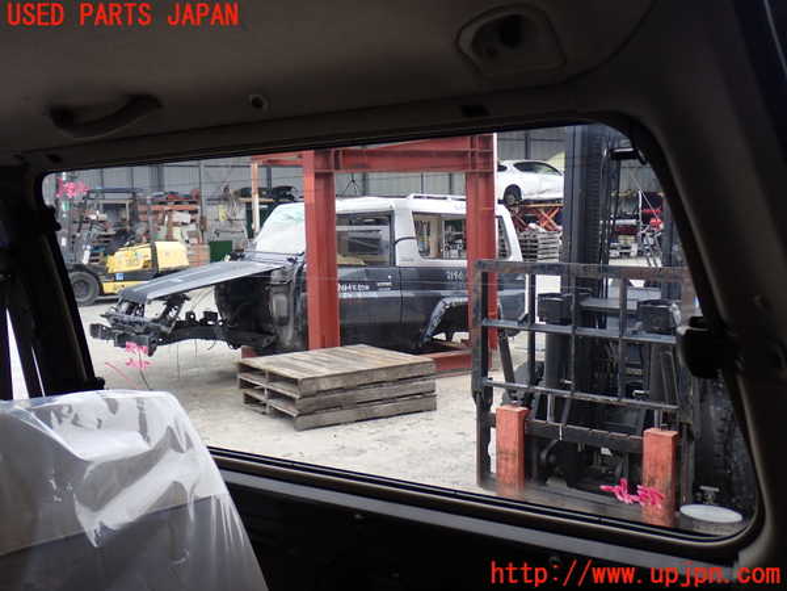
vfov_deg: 35.1
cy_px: 296
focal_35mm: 41
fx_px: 932
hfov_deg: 45.8
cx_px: 394
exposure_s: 1/50
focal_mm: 7.31
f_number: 2.8
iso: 200
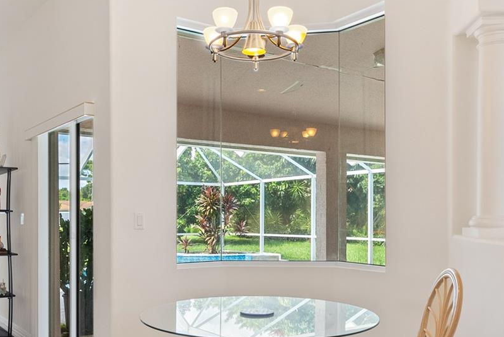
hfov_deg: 50.7
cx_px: 249
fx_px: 532
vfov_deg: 34.8
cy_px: 222
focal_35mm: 38
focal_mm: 19
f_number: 8
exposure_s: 1/30
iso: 2000
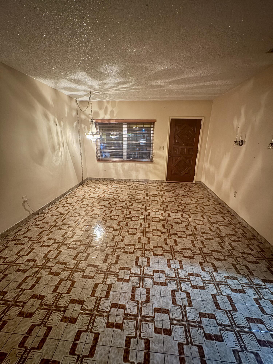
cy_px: 182
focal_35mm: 14
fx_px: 147
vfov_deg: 102.1
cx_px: 136
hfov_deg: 85.7
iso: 1250
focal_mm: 2.22
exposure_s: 1/15
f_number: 2.2
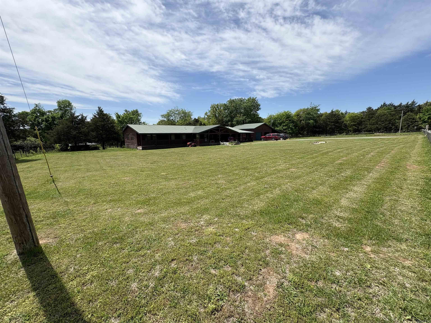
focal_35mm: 14
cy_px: 162
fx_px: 174
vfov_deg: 85.7
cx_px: 216
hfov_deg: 102.1
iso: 50
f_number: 2.2
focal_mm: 2.22
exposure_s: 1/1567
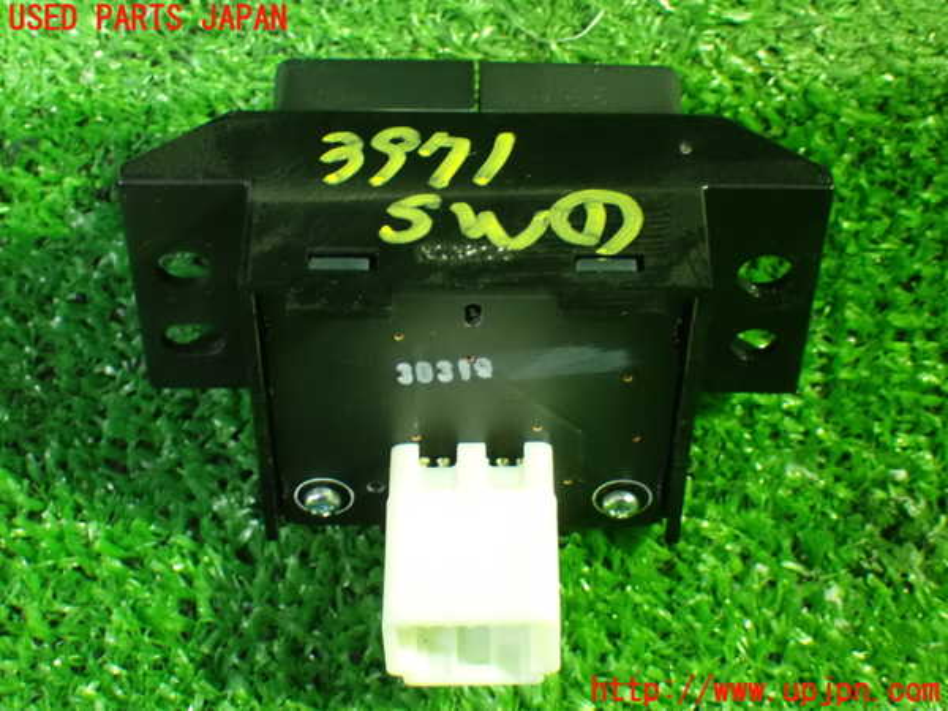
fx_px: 2109
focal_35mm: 77
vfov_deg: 19.1
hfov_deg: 25.3
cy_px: 356
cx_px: 474
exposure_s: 1/13
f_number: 4.1
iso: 1600
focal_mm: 13.65
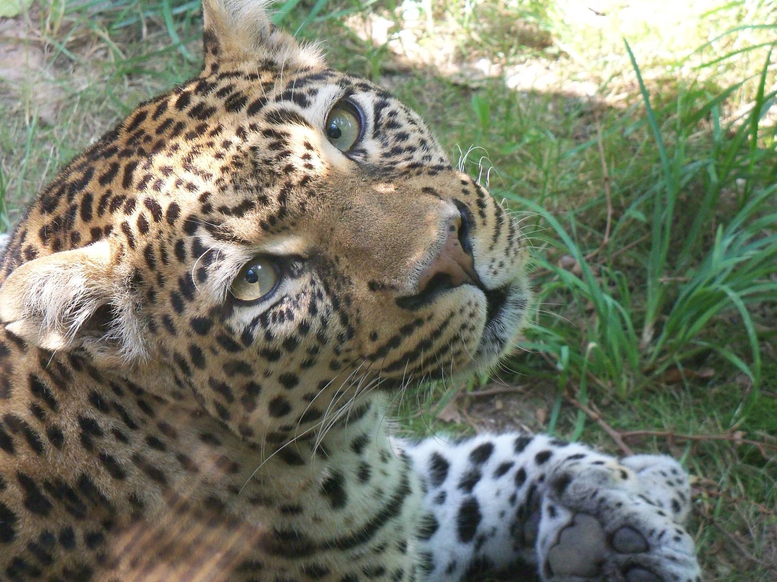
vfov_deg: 14.0
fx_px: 2379
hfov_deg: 18.5
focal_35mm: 106
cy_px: 291
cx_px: 388
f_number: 4.2
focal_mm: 18.8
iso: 400
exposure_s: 1/125
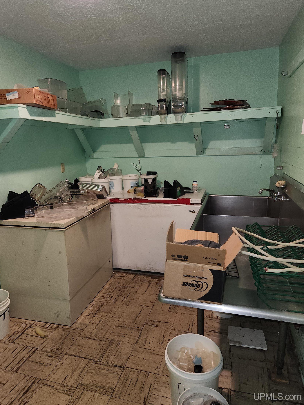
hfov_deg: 56.8
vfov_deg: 71.6
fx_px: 281
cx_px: 146
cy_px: 194
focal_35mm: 24
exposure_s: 1/24
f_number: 1.8
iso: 100
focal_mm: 5.4
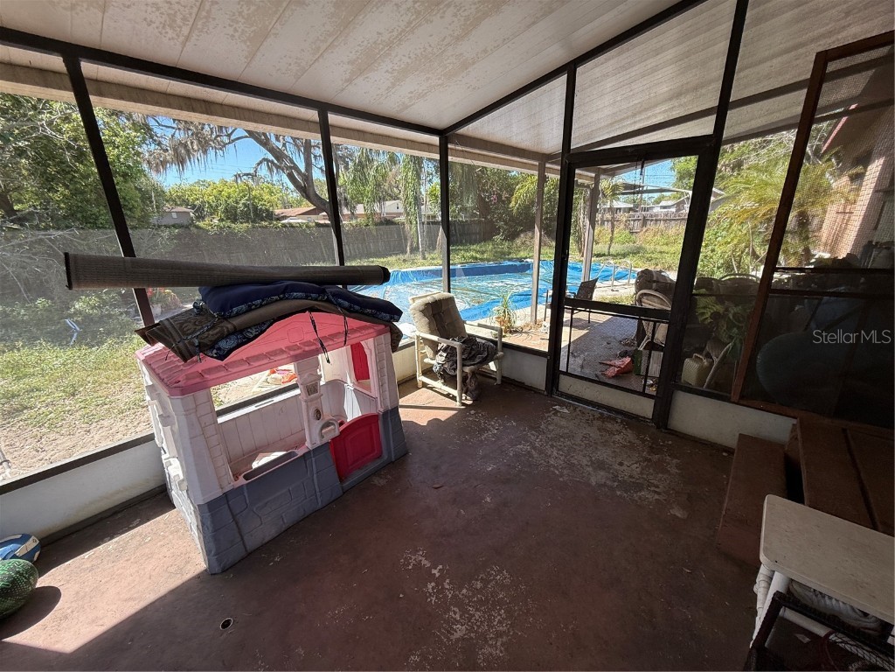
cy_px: 336
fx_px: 362
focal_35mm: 14
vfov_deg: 85.7
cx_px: 448
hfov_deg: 102.1
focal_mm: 2.22
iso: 50
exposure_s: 1/266
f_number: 2.2
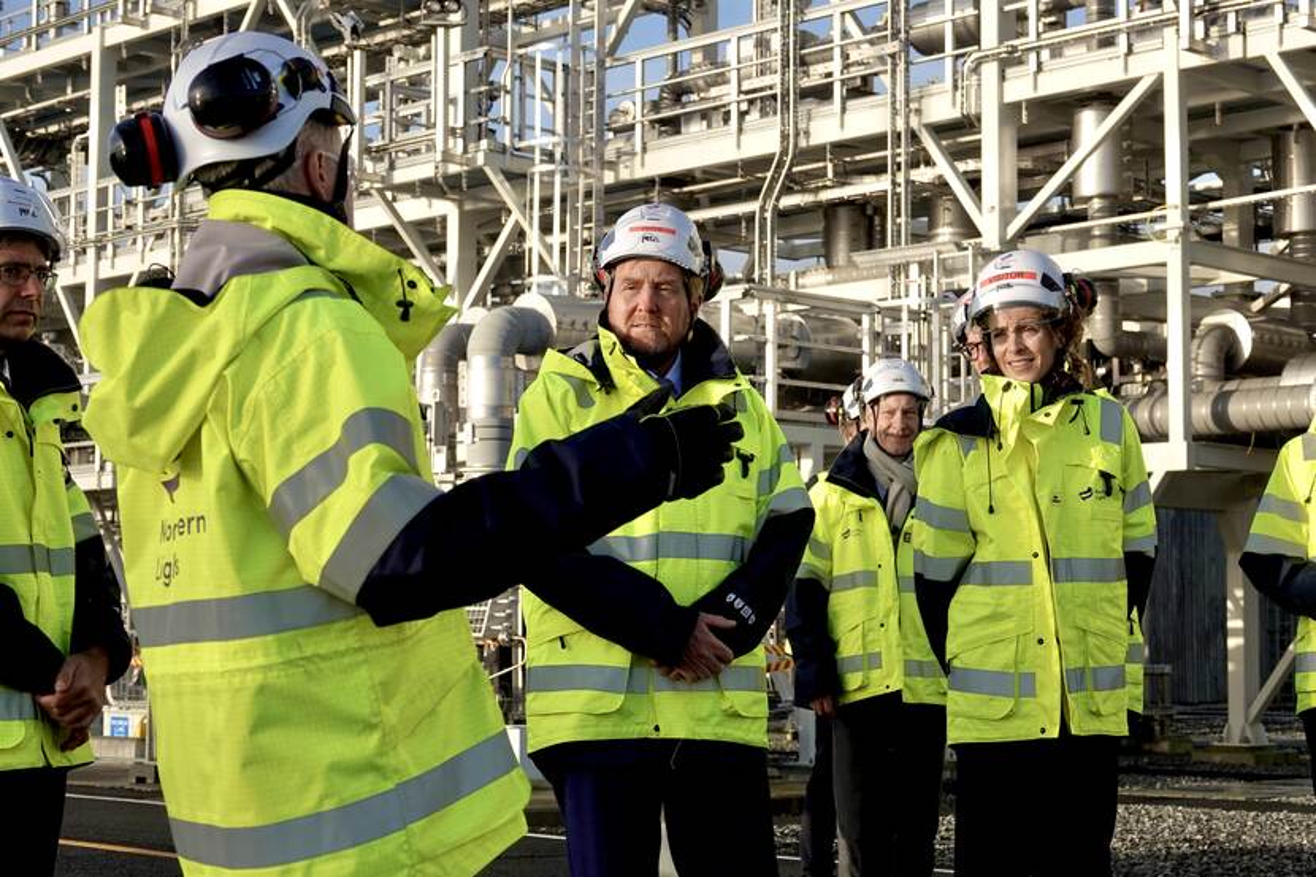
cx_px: 658
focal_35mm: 65
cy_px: 438
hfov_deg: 31.0
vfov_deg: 20.9
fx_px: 2375
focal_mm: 23.95
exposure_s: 1/1000
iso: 100
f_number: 3.5
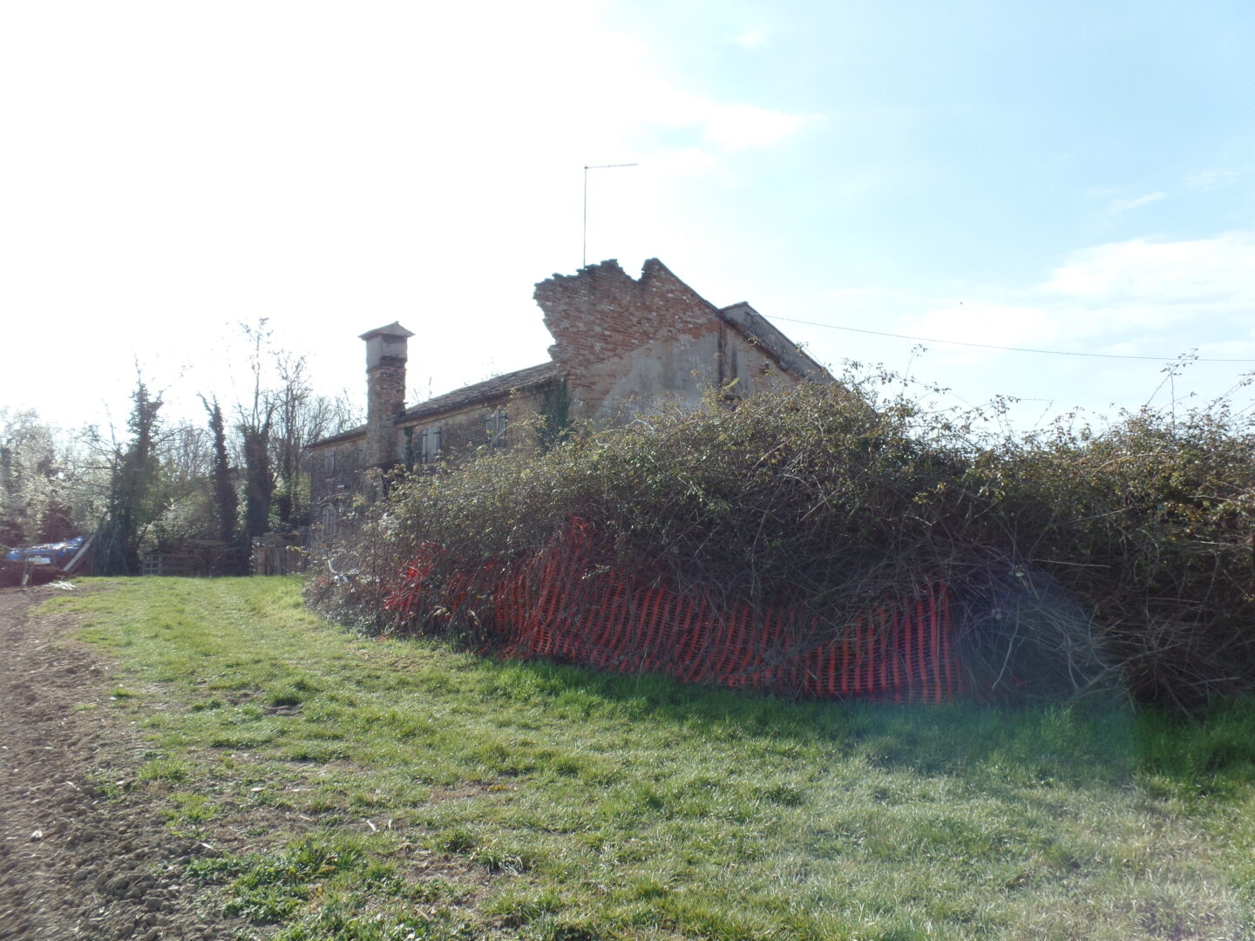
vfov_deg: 58.9
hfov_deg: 73.9
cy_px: 470
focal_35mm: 23
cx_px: 628
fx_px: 834
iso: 80
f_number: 3.5
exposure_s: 1/500
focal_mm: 4.1
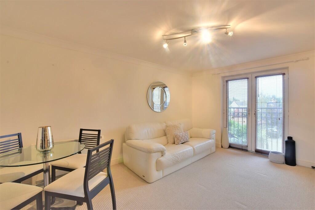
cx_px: 158
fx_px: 131
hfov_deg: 100.4
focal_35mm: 15
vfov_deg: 77.3
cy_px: 105
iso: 100
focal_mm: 10
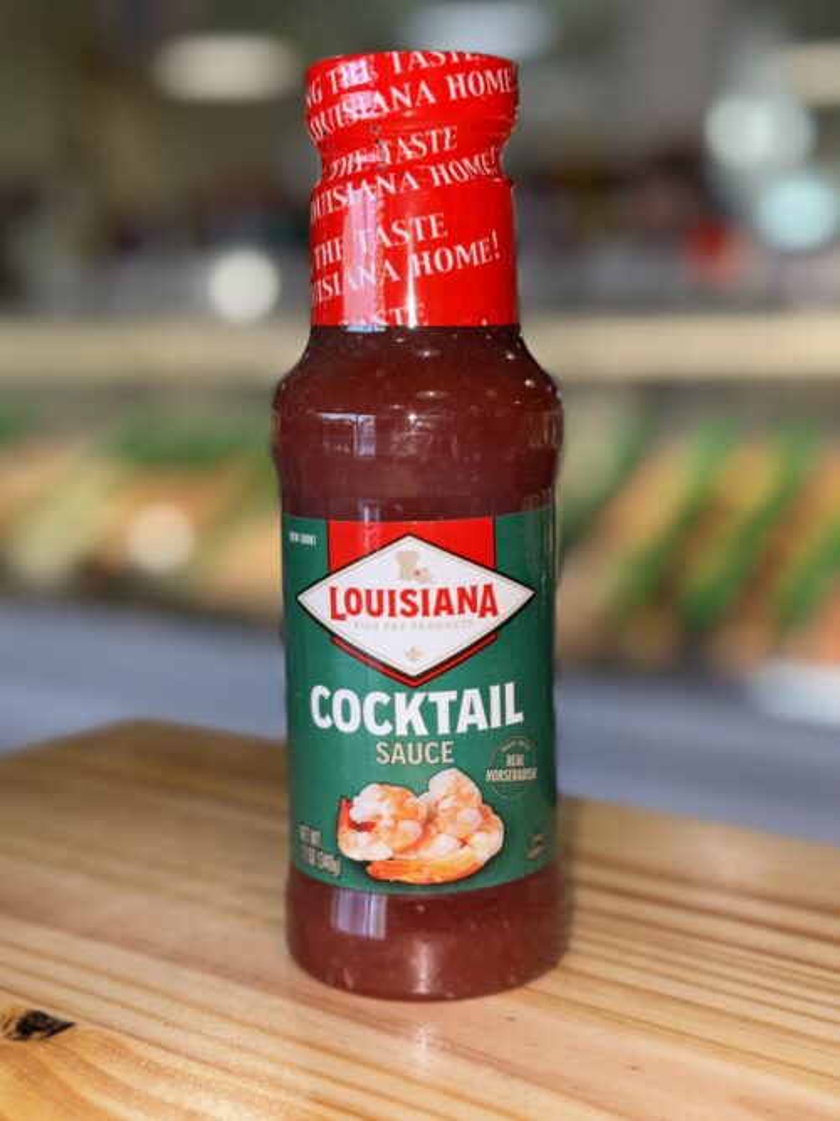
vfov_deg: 39.7
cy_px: 560
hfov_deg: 30.3
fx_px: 1554
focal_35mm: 48
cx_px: 420
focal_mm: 6.76
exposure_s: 1/148
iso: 50
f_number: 1.78
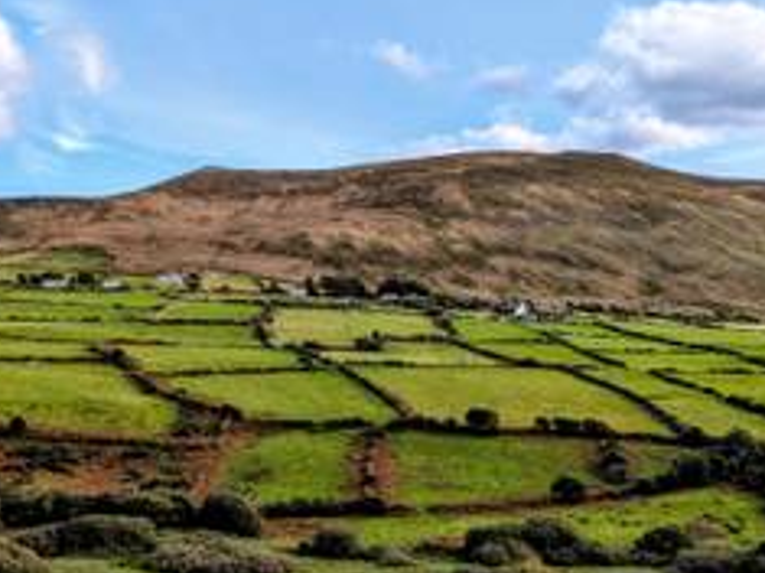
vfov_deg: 28.5
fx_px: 1127
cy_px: 234
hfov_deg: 37.4
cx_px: 313
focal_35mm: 51
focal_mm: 5.43
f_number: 1.89
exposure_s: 1/1366
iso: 52
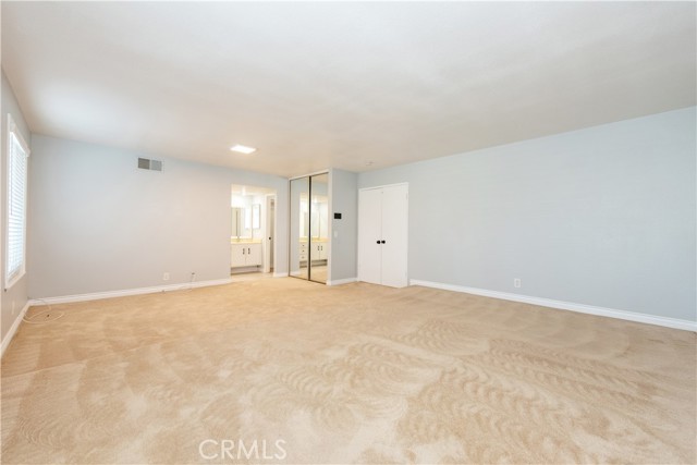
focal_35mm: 14
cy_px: 232
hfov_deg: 104.2
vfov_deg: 81.2
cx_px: 348
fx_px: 271
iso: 800
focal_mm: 14
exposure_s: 1/100
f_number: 5
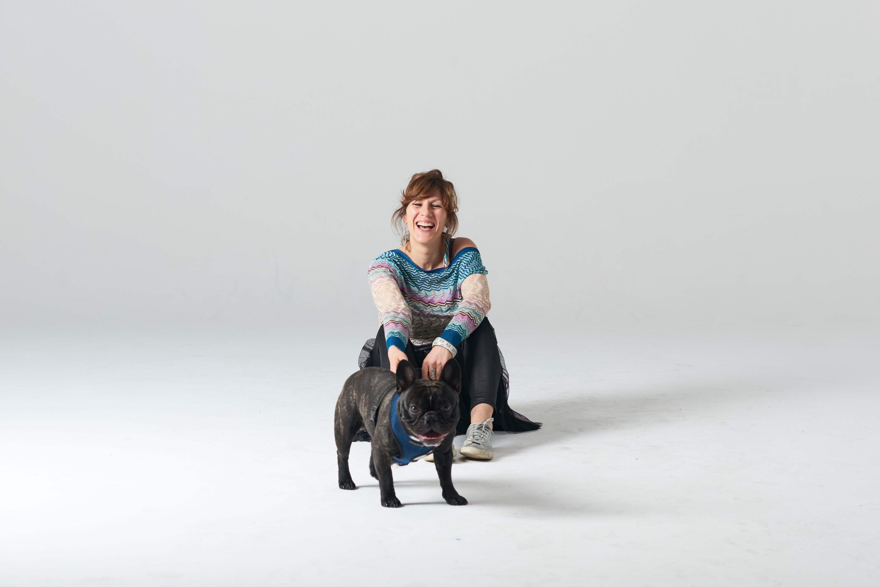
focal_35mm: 85
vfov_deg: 16.1
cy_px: 294
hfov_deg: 23.9
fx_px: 2078
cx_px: 440
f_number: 5.6
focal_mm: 85
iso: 200
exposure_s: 1/160
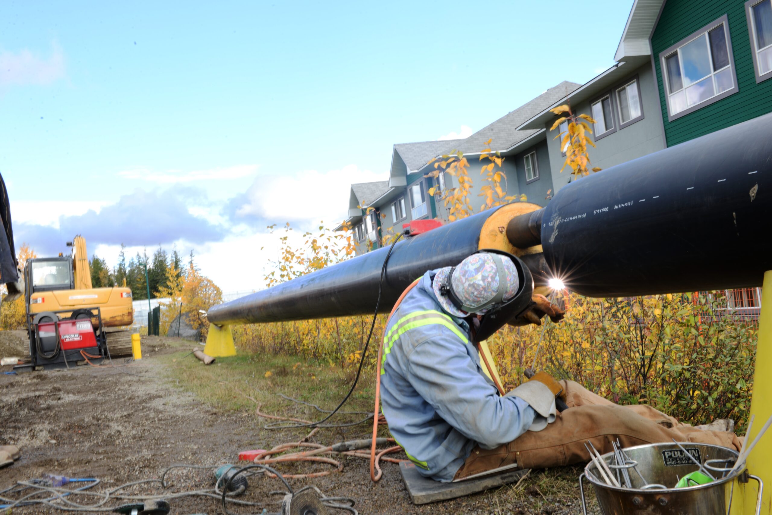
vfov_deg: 35.1
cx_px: 386
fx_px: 815
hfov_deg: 50.7
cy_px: 258
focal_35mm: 38
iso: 160
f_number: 20
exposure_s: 1/13
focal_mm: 38
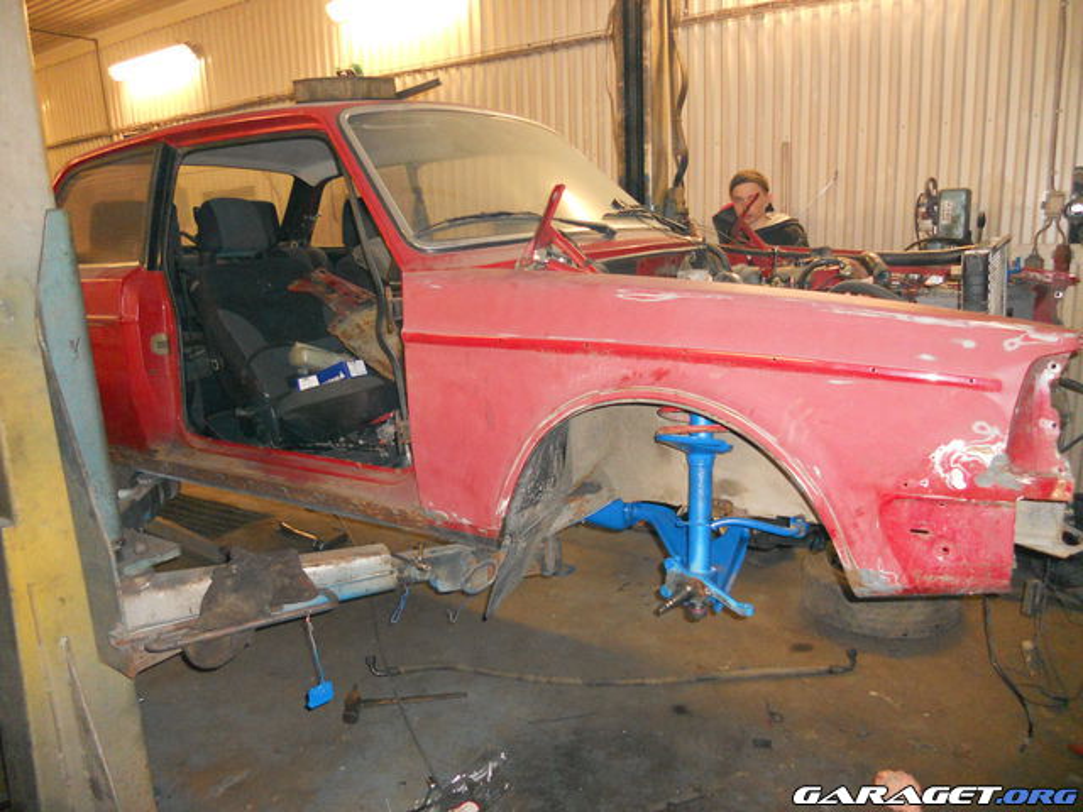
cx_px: 542
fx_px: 845
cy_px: 406
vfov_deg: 51.4
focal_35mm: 27
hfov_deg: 65.3
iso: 500
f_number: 3.2
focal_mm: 4.9
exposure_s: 1/25
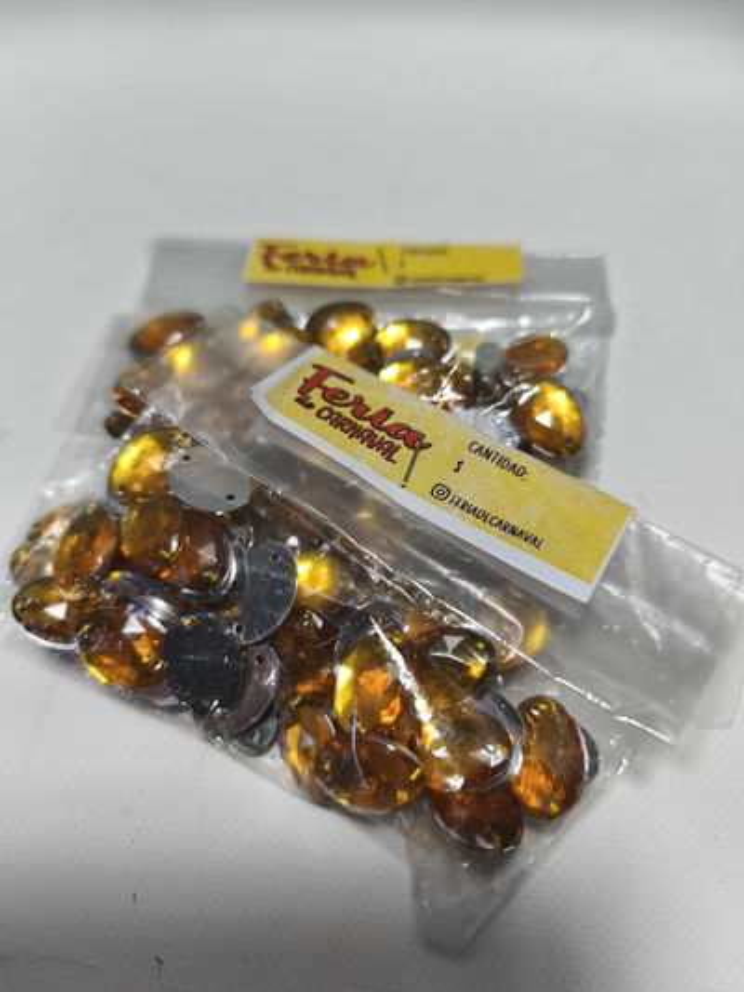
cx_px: 372
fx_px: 659
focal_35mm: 23
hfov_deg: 58.9
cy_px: 496
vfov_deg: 73.9
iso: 125
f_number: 1.7
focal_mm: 5.35
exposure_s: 1/150
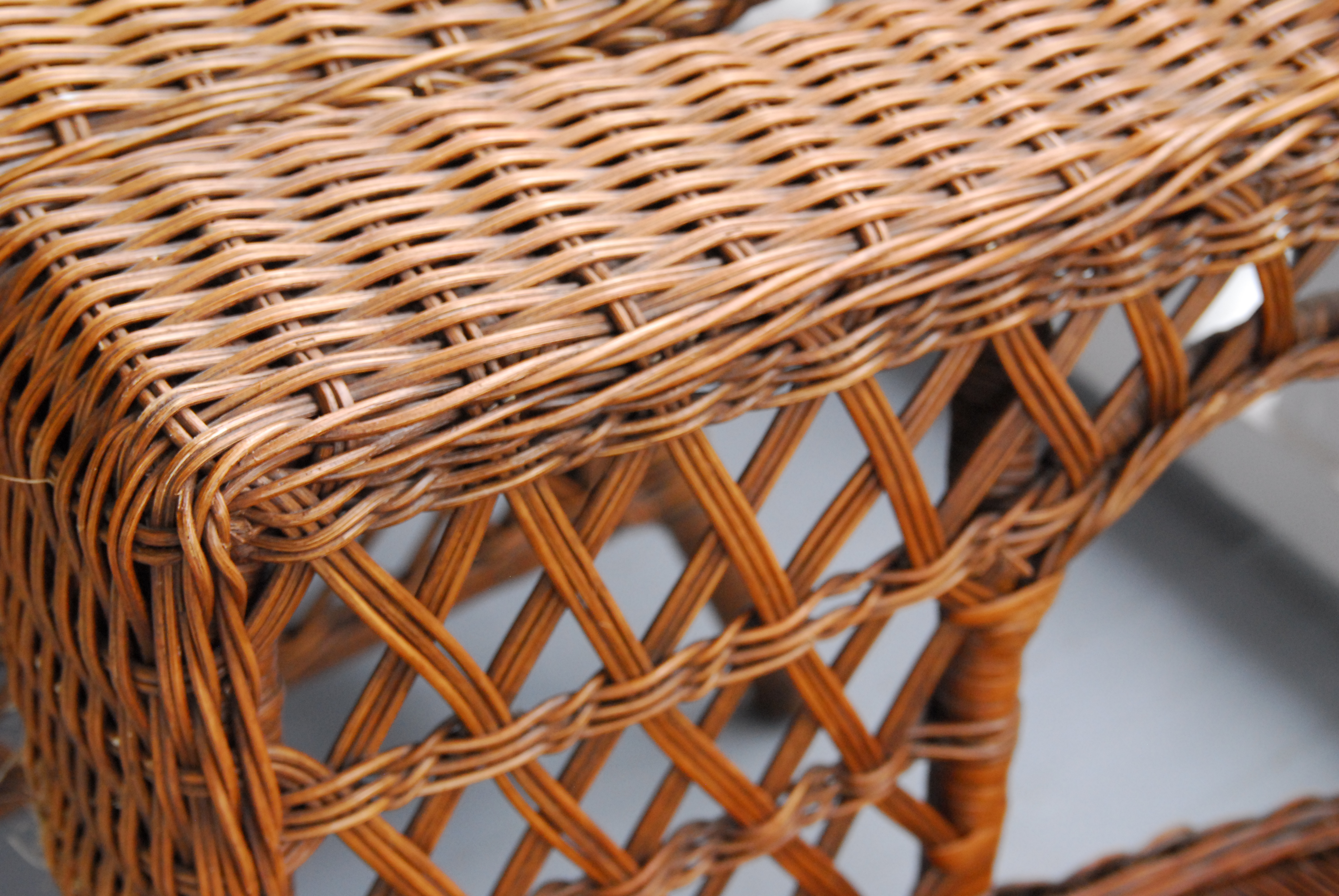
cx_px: 670
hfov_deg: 27.0
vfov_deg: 18.2
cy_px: 448
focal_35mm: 75
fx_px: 2793
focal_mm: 50
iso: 800
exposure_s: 1/50
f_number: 4.5
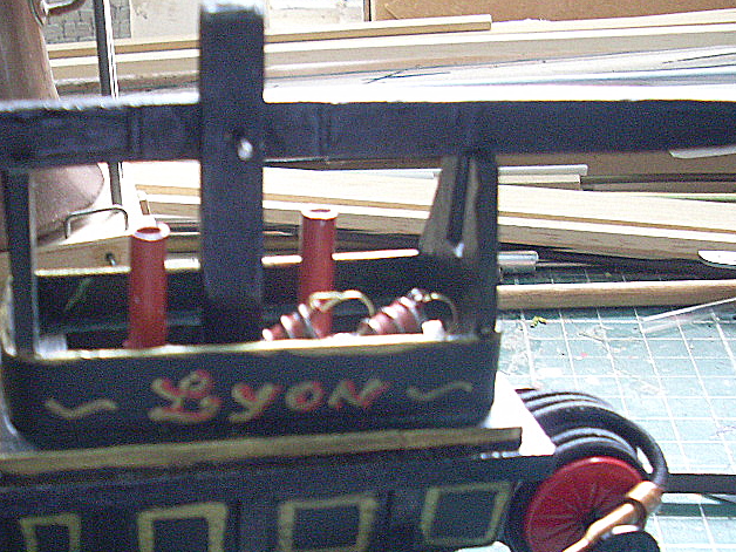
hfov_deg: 30.9
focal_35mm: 62
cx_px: 237
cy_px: 427
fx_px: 1318
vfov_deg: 23.4
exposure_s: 1/15
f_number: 3
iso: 200
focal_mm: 6.3
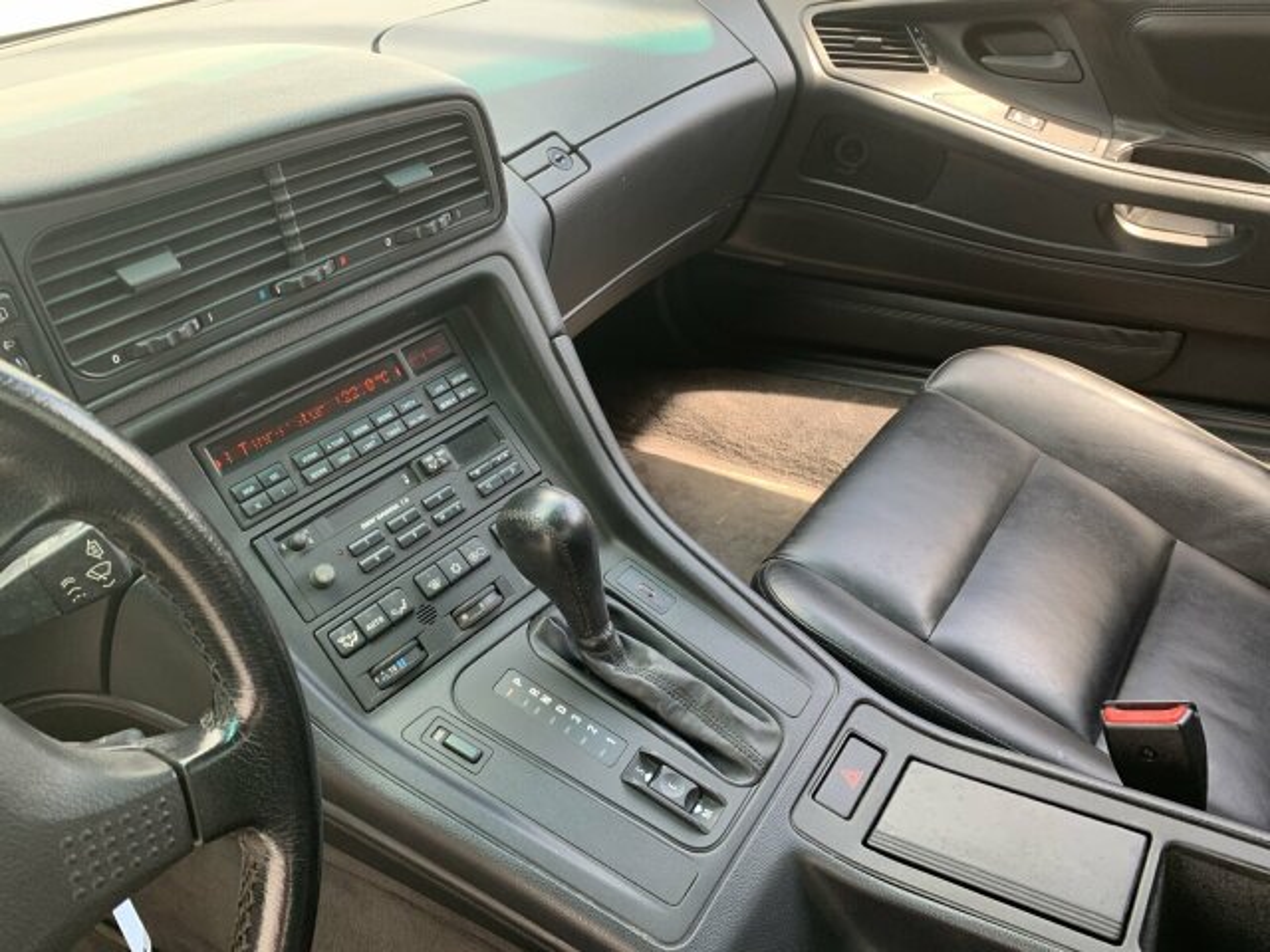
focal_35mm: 26
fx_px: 954
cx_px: 635
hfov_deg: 67.3
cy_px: 476
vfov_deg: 53.1
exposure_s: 1/121
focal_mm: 4.25
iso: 64
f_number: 1.8
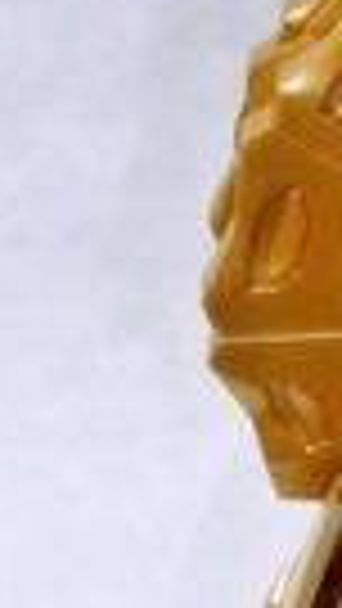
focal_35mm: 237
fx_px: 3818
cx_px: 846
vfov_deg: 8.9
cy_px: 833
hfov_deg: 5.0
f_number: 5.4
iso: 63
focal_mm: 7.7
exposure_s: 1/1.4
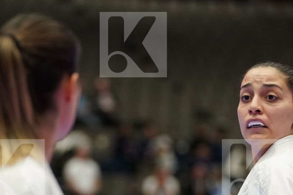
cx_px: 133
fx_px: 2181
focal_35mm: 268
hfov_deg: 7.7
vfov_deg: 5.1
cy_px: 172
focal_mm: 121
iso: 2500
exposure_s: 1/1000
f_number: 2.8
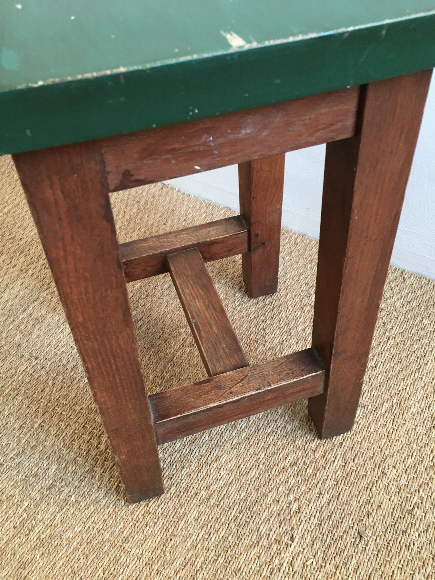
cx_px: 218
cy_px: 290
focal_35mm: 29
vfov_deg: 61.7
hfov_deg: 48.2
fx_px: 486
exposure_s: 1/33
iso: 100
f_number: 2.2
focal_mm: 4.15
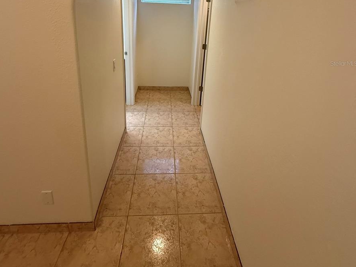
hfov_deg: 84.7
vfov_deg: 64.1
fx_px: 195
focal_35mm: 19
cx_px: 178
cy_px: 63
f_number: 2.2
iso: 200
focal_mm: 2.22
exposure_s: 1/120
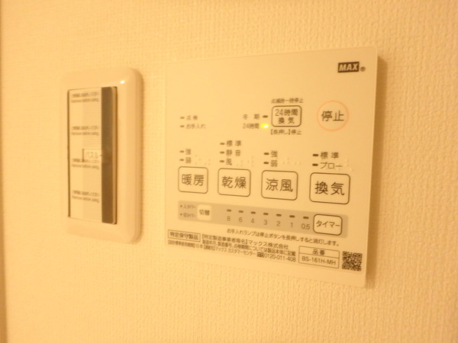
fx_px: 278
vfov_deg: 63.4
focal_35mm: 21
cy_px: 172
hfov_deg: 79.0
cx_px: 229
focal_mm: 3.7
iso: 800
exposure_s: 1/20
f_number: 3.5
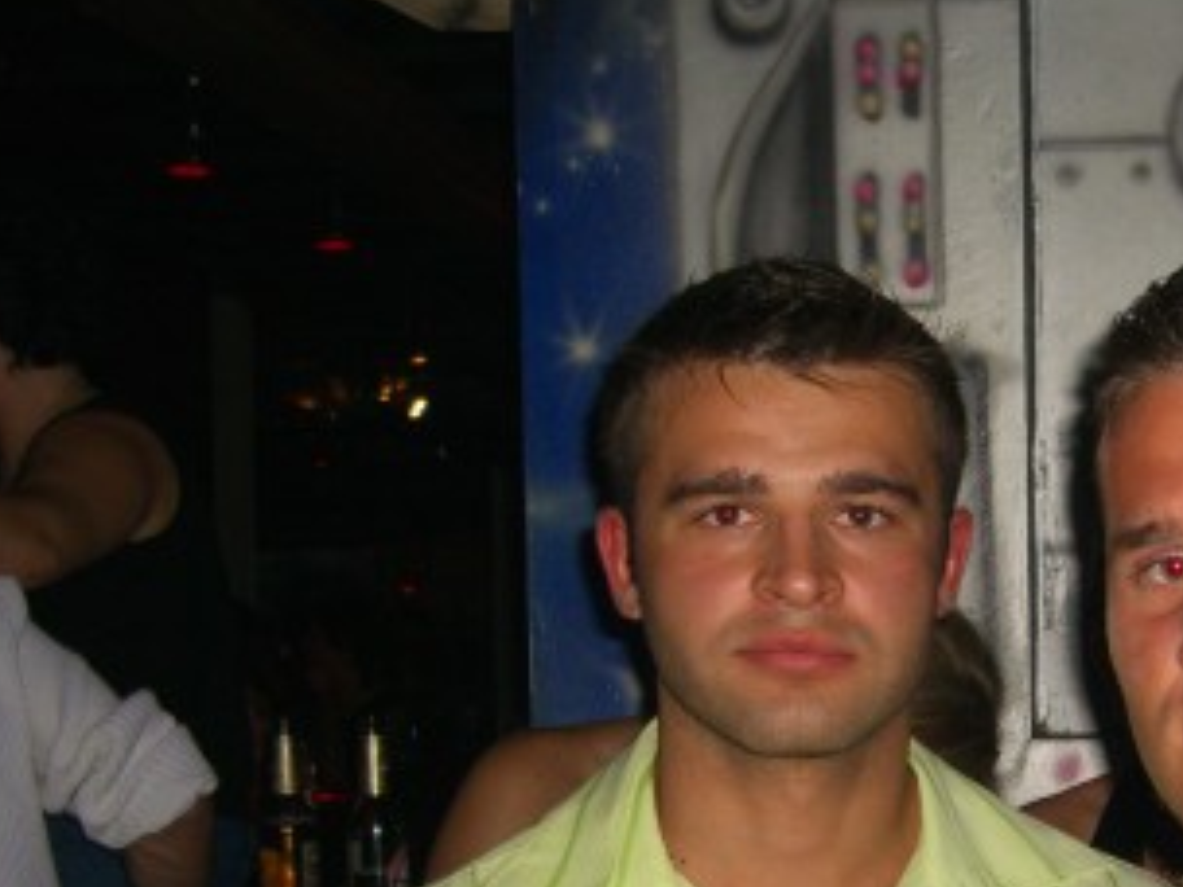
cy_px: 844
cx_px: 981
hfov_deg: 25.5
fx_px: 2563
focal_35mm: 75
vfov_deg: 19.2
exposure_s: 1/60
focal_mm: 7.9
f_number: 2.8
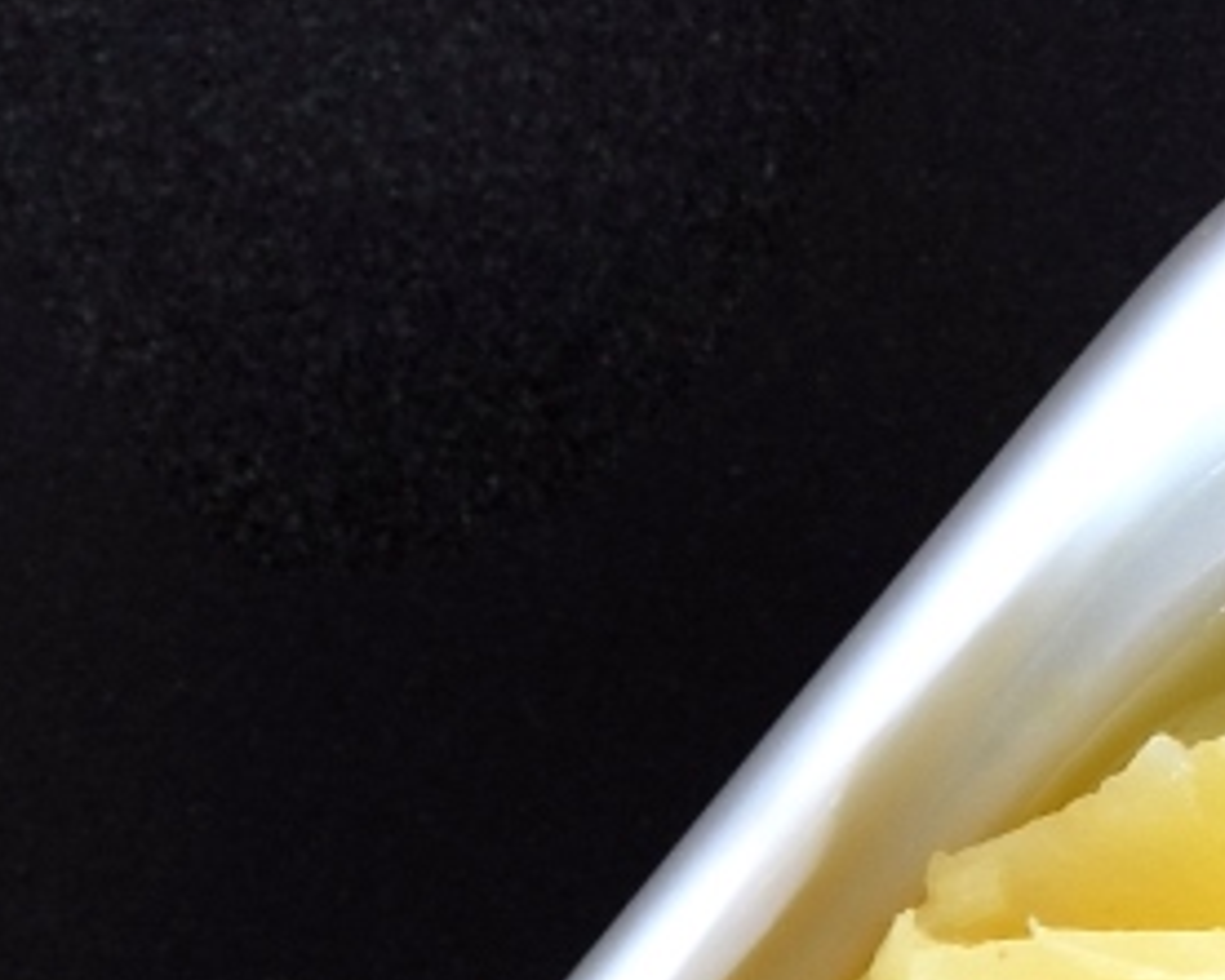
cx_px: -1860
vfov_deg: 5.0
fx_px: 10636
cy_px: 2827
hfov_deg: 6.3
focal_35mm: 293
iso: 125
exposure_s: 1/15
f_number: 4
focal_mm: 23
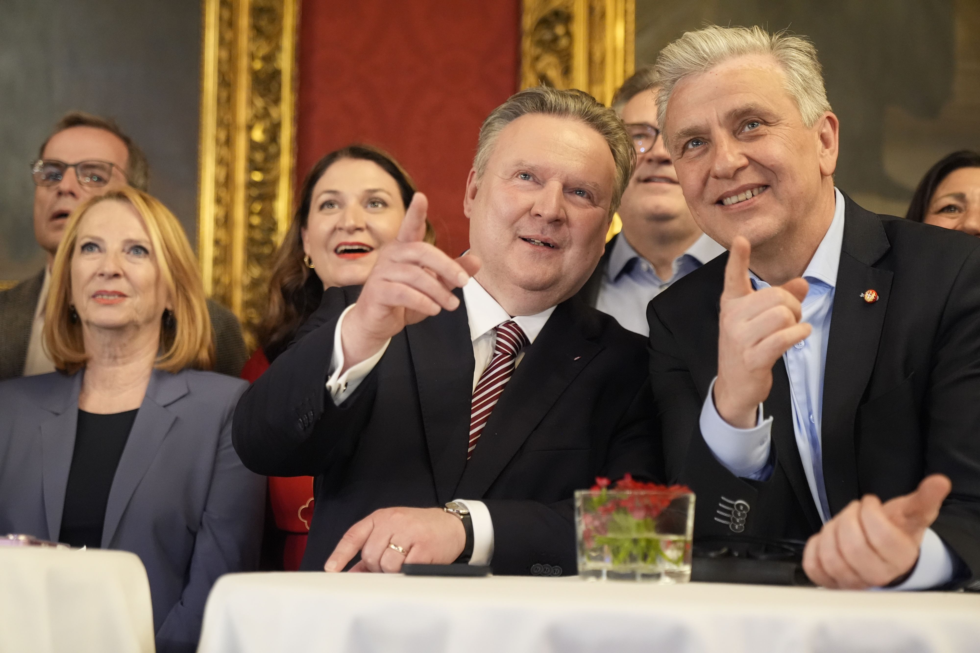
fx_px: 1579
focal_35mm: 58
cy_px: 326
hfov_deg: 34.5
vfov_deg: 23.4
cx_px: 490
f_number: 2.8
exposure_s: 1/320
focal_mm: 58
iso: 5000
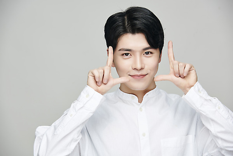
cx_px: 116
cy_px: 78
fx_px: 1166
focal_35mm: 180
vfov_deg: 7.6
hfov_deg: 11.4
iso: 64
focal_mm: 180
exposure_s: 1/125
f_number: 8
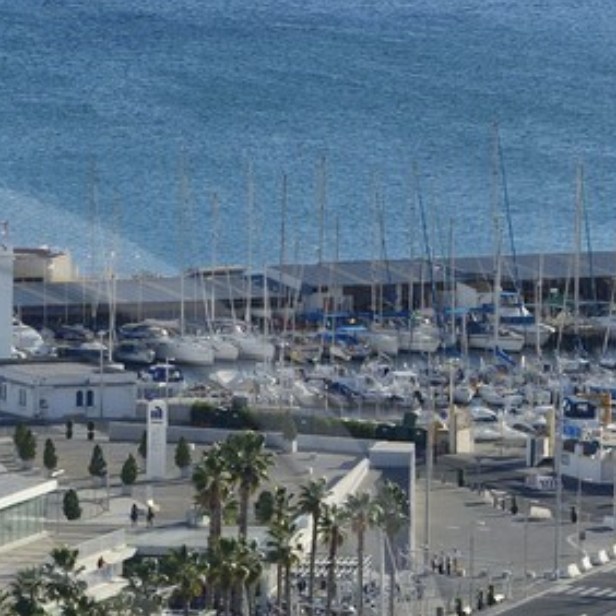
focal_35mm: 675
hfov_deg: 2.6
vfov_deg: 2.6
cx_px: -191
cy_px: 841
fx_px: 13590
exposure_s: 1/320
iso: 200
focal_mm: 140
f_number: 9
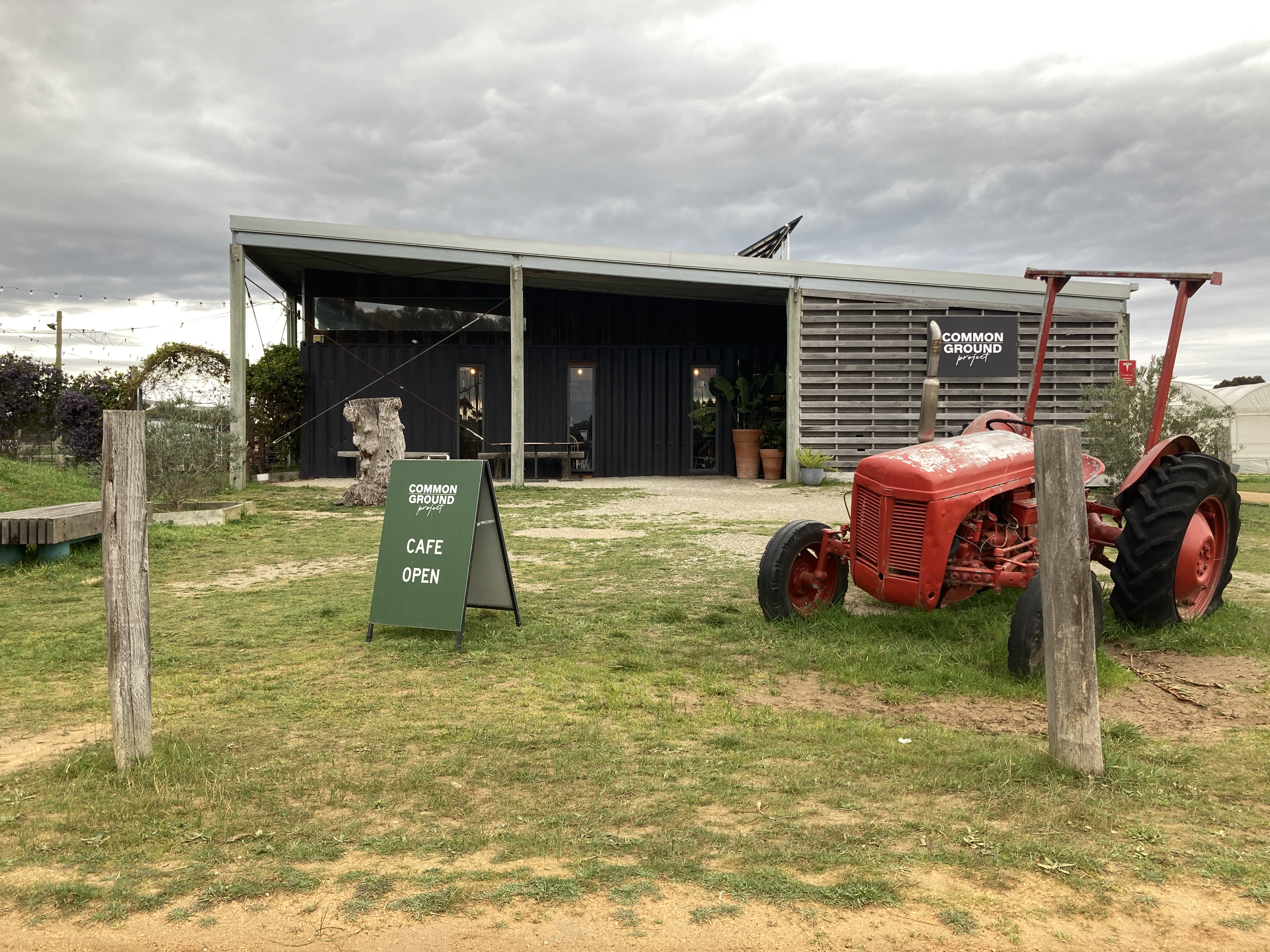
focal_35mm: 28
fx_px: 1027
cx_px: 635
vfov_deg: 49.7
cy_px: 476
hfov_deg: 63.4
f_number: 1.8
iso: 20
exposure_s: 1/216
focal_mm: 3.99
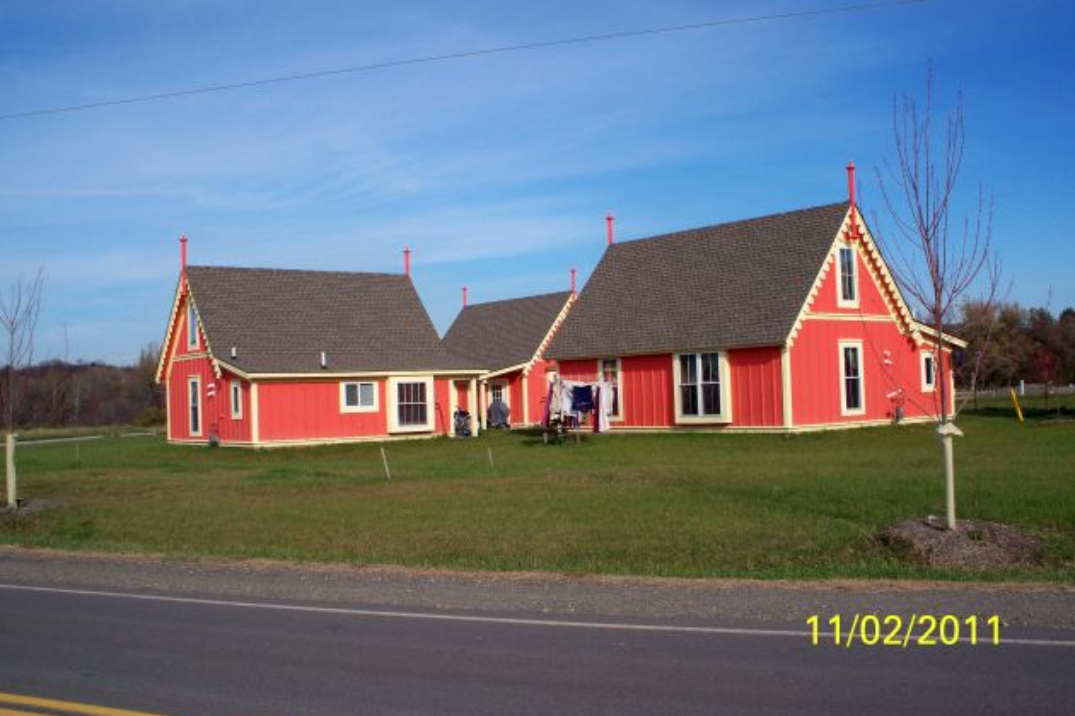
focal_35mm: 37
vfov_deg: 35.9
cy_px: 326
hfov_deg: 51.9
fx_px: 1105
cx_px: 543
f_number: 4.8
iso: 100
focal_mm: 7.54
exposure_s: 1/640
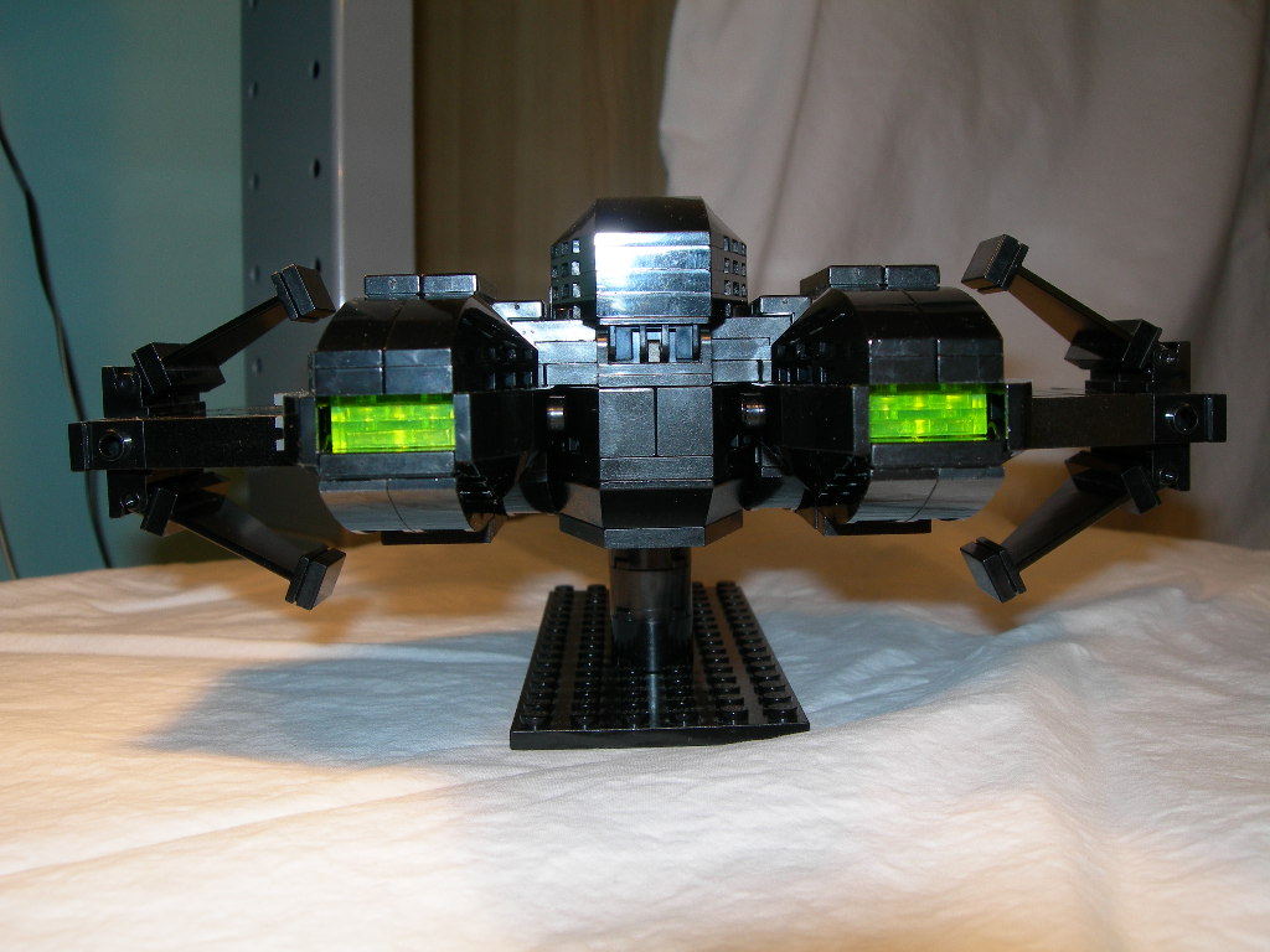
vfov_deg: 37.7
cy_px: 476
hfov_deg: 49.0
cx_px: 635
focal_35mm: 38
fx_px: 1394
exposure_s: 1/60.1
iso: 50
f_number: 4.8
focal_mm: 7.8
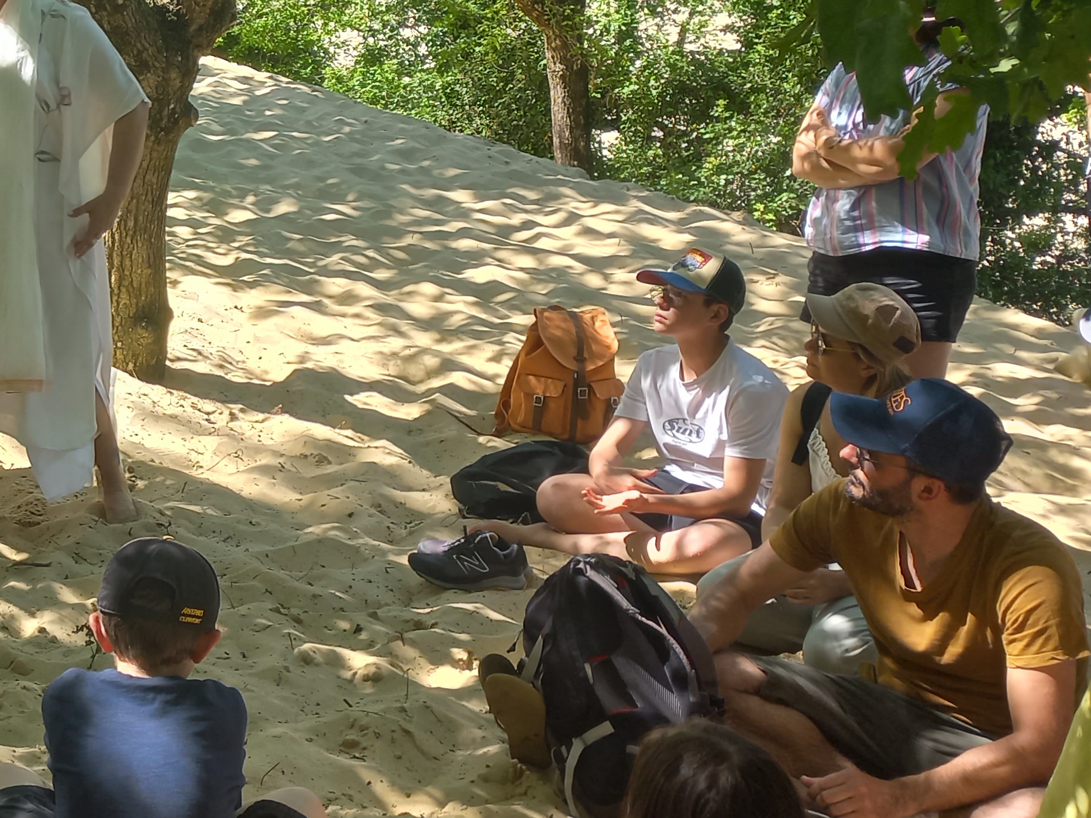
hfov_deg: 29.0
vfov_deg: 23.6
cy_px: 307
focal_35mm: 62
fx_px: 1954
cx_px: -25
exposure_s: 1/127
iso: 25
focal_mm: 4.6
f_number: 1.8
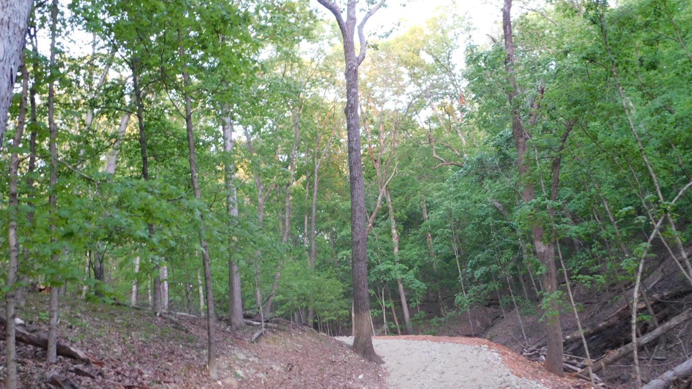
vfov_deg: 35.6
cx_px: 348
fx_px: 605
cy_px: 177
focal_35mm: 33
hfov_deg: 59.5
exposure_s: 1/13
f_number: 3.2
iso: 400
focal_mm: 5.3
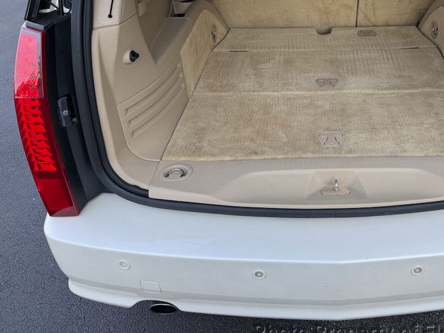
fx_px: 462
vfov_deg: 39.1
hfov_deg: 49.6
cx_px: 325
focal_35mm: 36
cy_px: 104
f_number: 1.78
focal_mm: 6.76
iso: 80
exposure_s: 1/344
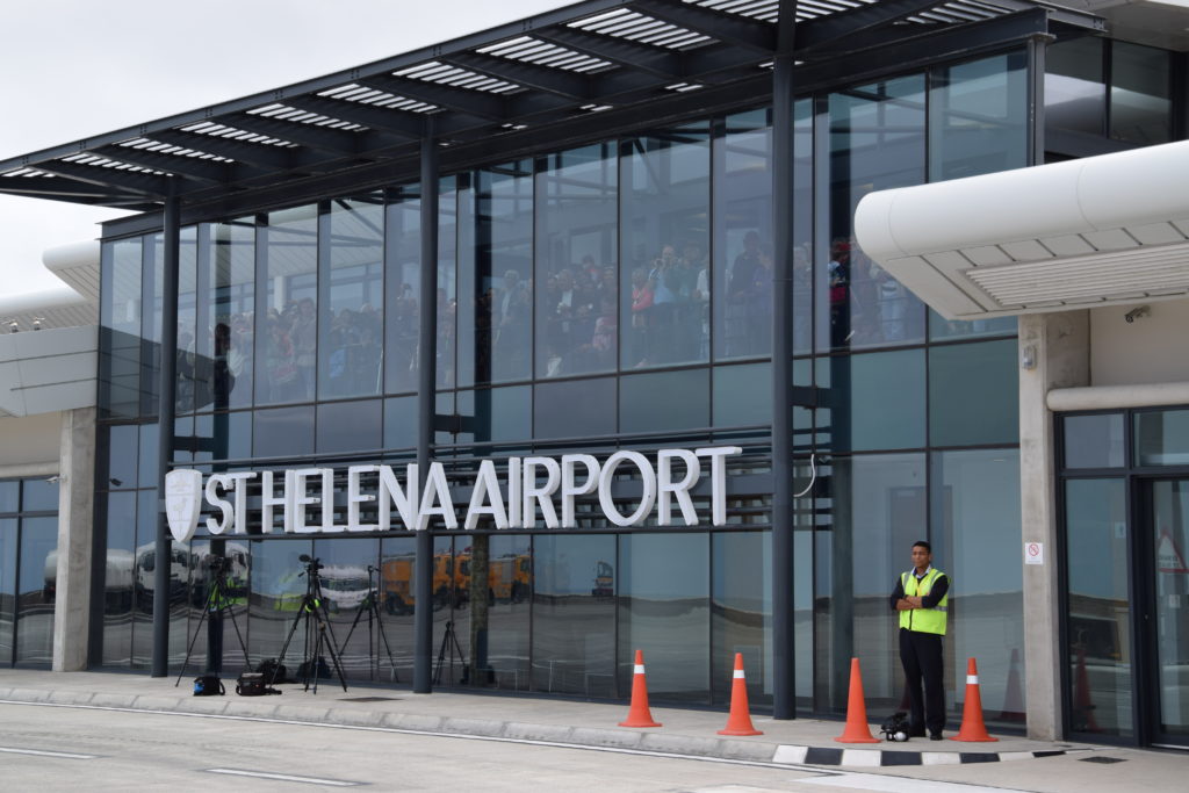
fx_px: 2230
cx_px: 594
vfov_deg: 20.2
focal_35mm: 68
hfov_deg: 29.9
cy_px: 396
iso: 200
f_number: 9
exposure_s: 1/320
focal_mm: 45
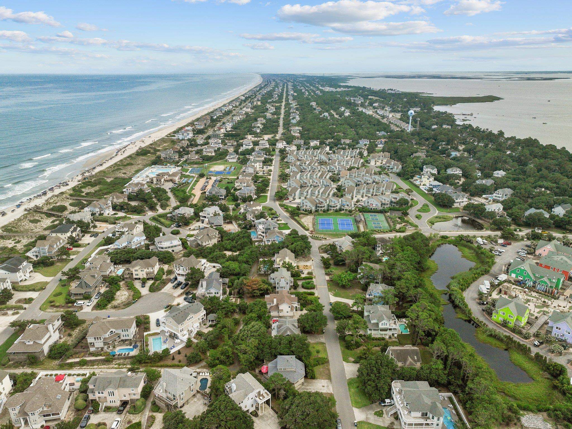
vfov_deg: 56.8
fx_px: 396
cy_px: 214
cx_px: 286
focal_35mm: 24
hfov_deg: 71.6
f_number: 2.8
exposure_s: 1/4000
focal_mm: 12.29
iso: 200
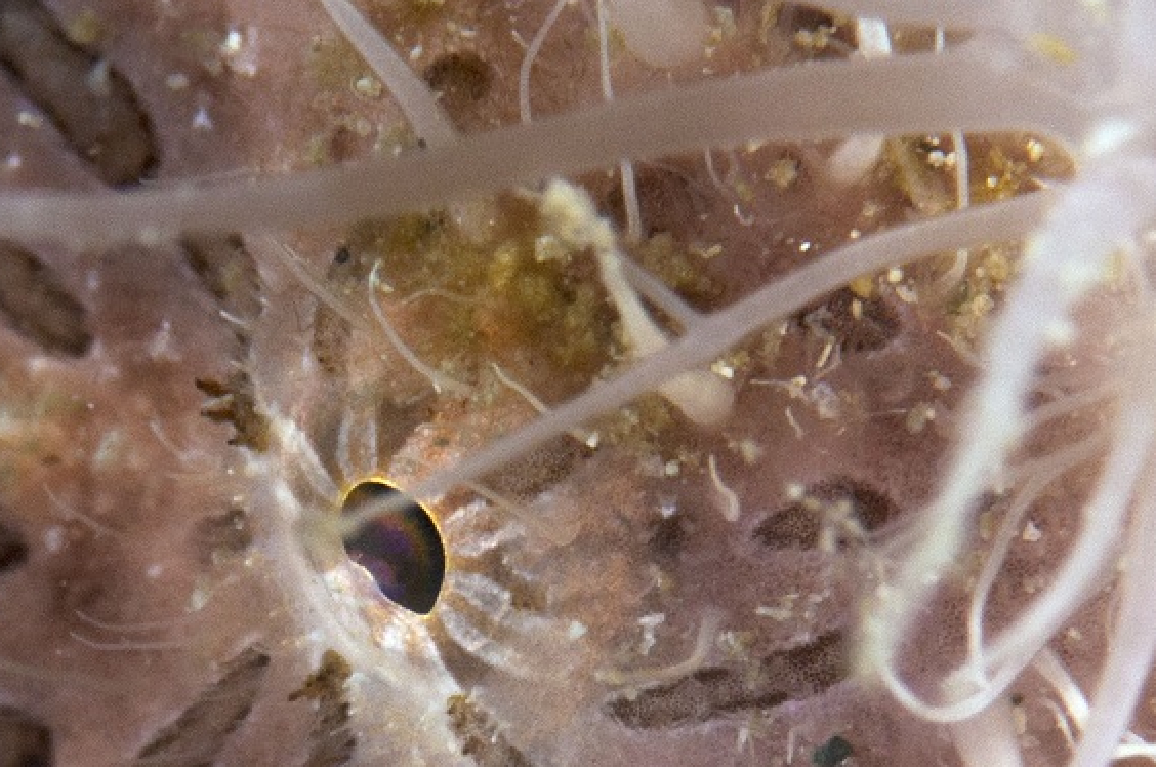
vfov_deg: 2.7
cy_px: 602
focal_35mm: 503
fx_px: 16111
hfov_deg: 4.1
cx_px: 408
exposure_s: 1/200
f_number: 25
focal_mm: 105
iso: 200
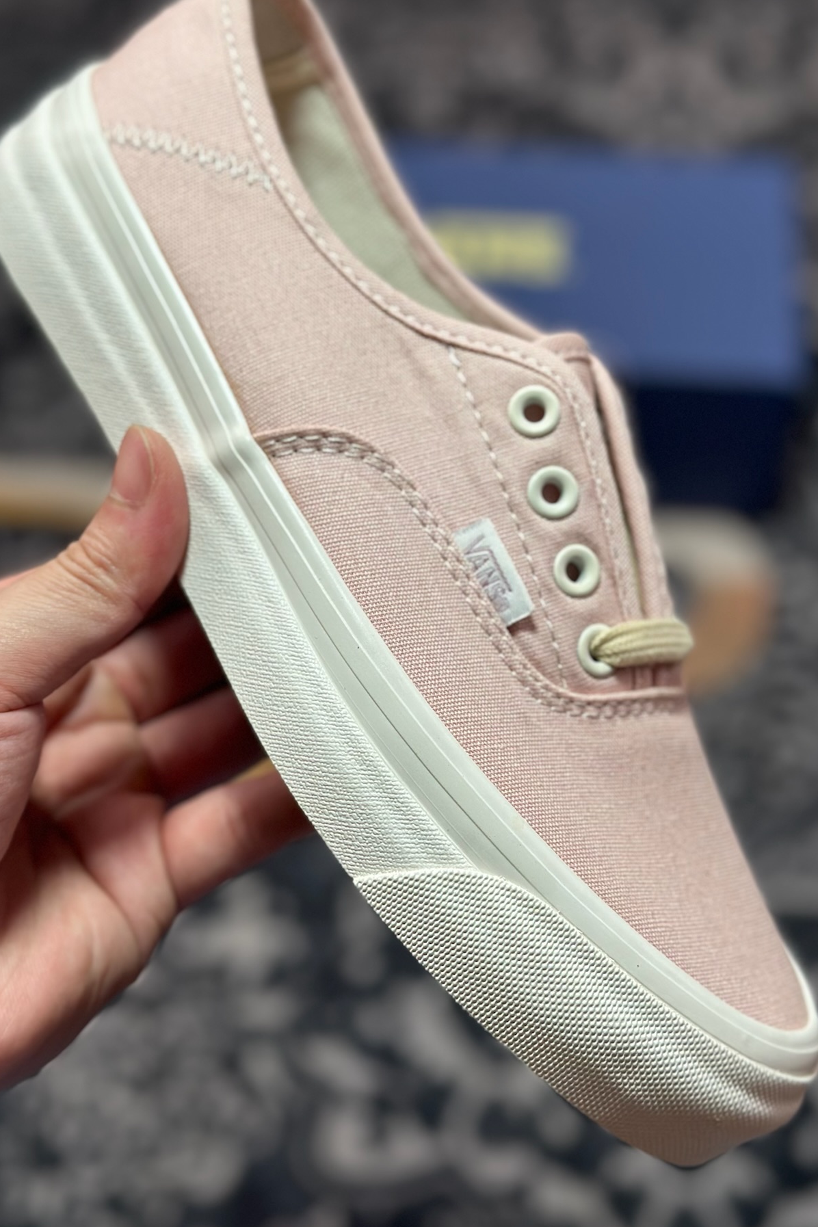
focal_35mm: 57
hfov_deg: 23.8
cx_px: 445
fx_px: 1943
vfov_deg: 35.0
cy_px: 546
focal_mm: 6.86
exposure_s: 1/858
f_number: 1.78
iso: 80
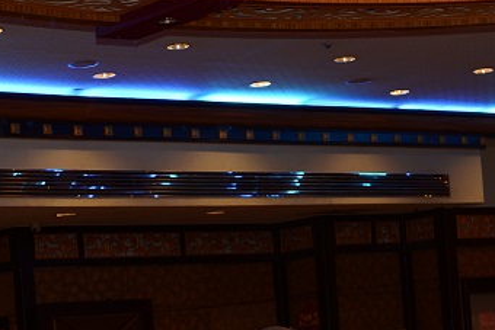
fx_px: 1637
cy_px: 382
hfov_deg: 17.2
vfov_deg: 11.3
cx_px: 214
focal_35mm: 119
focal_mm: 44
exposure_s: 1/60
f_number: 4
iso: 400
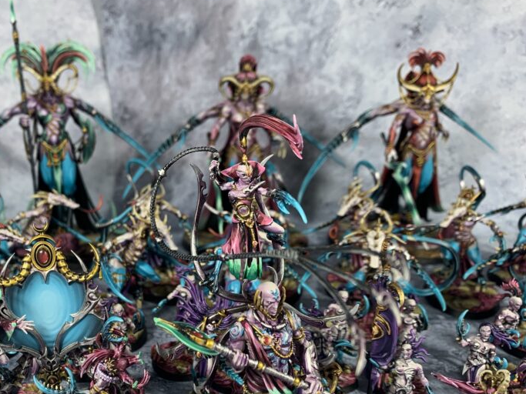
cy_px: 259
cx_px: 182
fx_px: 593
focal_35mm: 39
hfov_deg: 47.2
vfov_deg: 36.5
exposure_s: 1/121
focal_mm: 4.25
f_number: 1.8
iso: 80
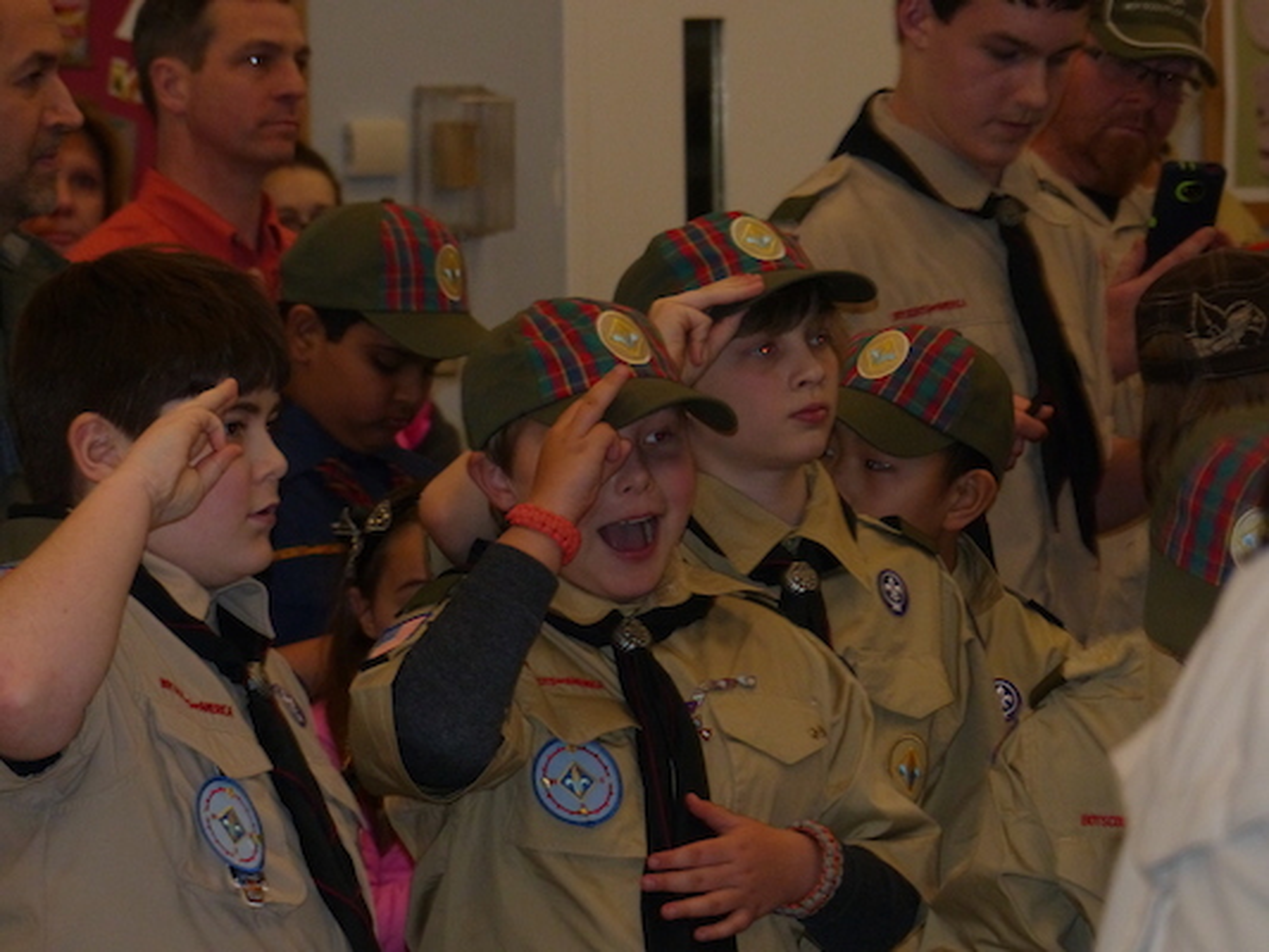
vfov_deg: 7.6
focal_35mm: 195
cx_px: 634
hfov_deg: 10.1
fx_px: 7150
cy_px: 476
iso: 400
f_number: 2.8
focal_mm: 35.1
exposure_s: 1/80
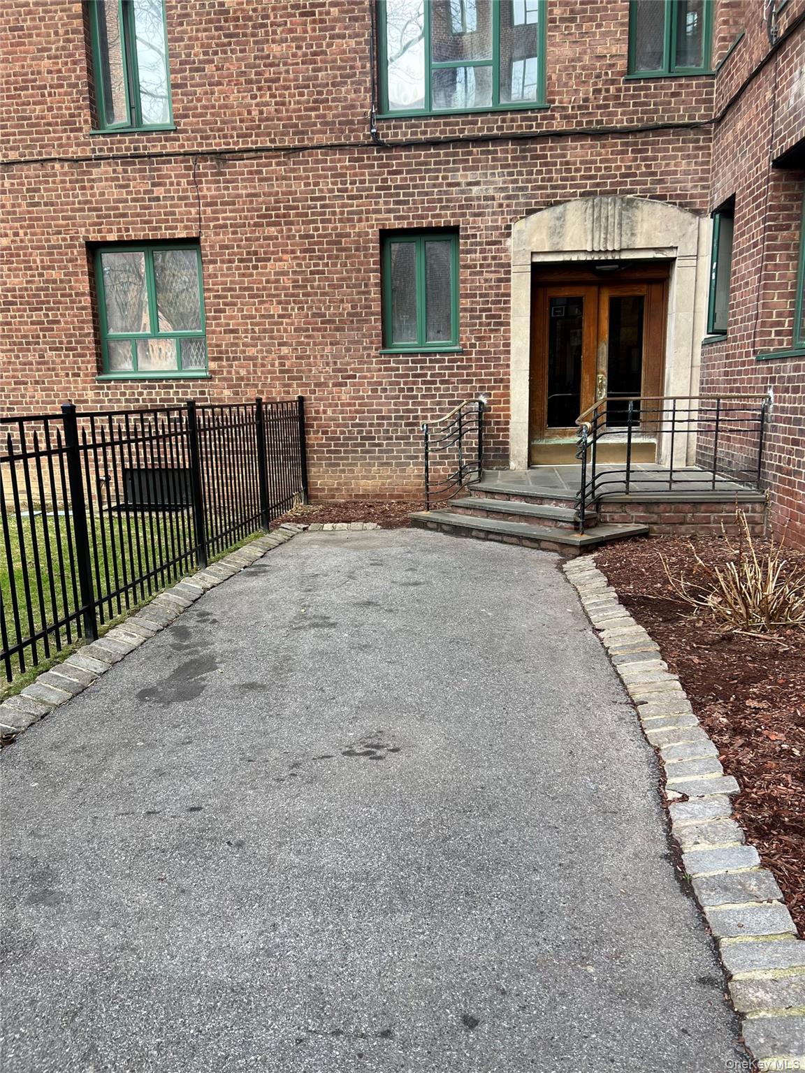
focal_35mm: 26
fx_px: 806
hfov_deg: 53.1
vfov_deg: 67.3
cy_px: 536
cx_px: 402
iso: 40
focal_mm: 5.7
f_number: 1.5
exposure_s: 1/201
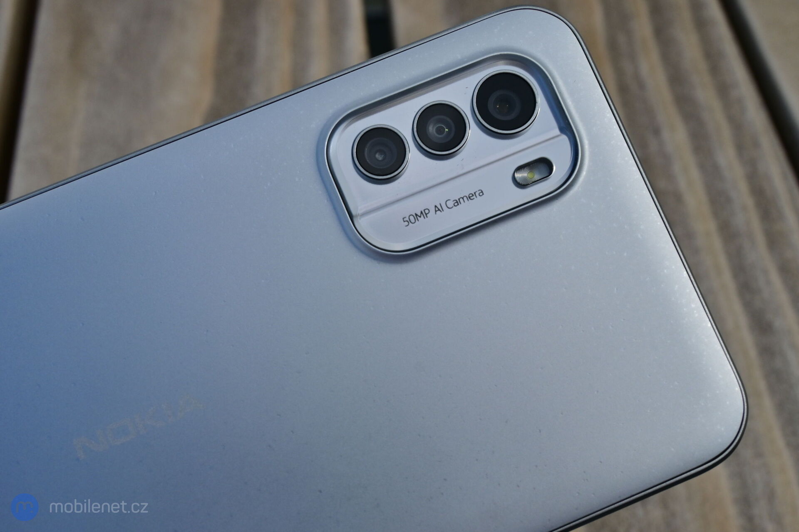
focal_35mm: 40
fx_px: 882
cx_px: 400
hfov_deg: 48.7
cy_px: 266
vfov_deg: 33.6
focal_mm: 26.5
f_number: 10
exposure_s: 1/400
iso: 100
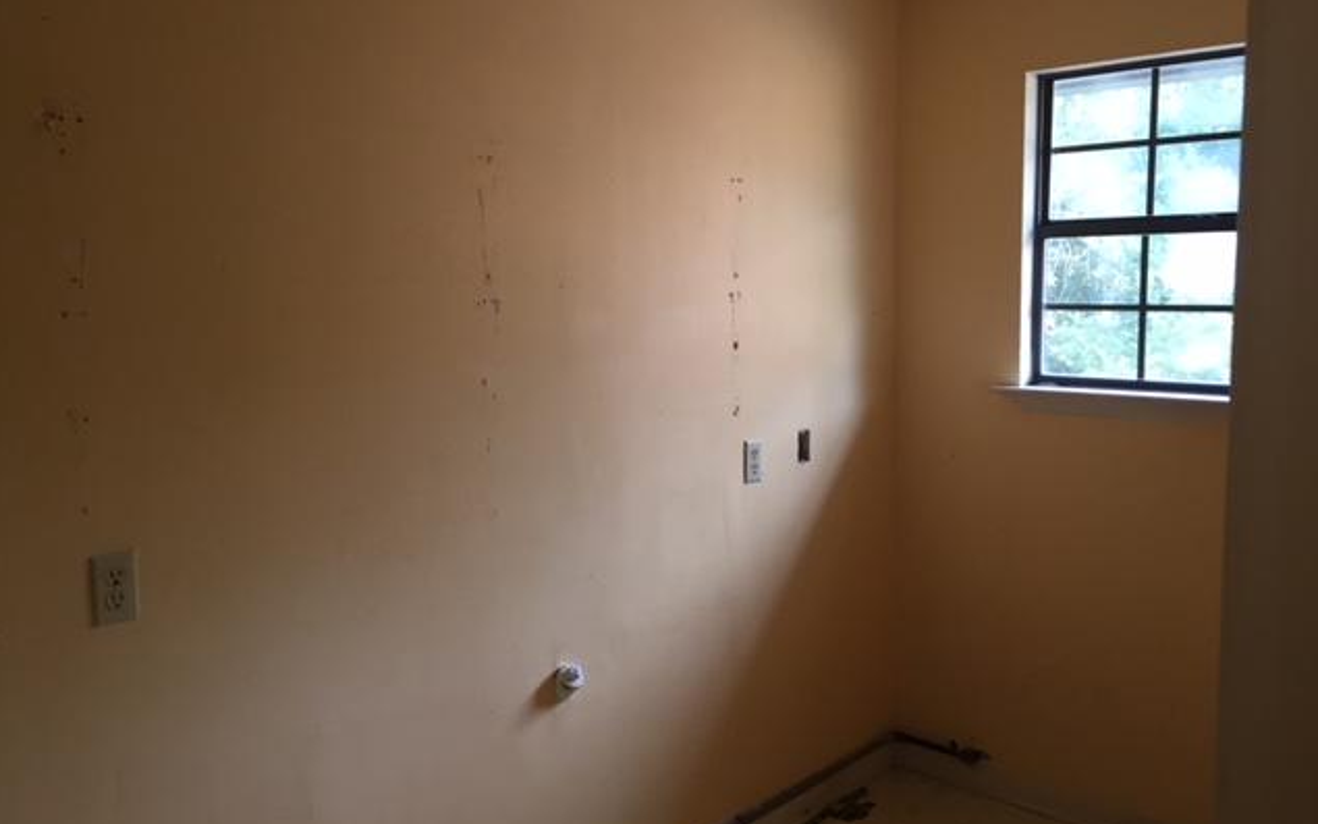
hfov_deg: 61.2
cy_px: 388
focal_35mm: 31
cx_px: 656
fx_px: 1114
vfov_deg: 40.6
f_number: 2.2
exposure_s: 1/30
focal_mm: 4.15
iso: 40
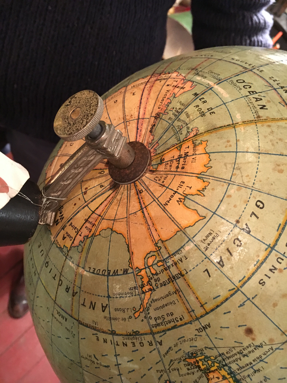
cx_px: 144
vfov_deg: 61.7
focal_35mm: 29
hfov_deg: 48.2
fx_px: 321
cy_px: 192
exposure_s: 1/17
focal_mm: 4.15
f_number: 2.2
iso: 250
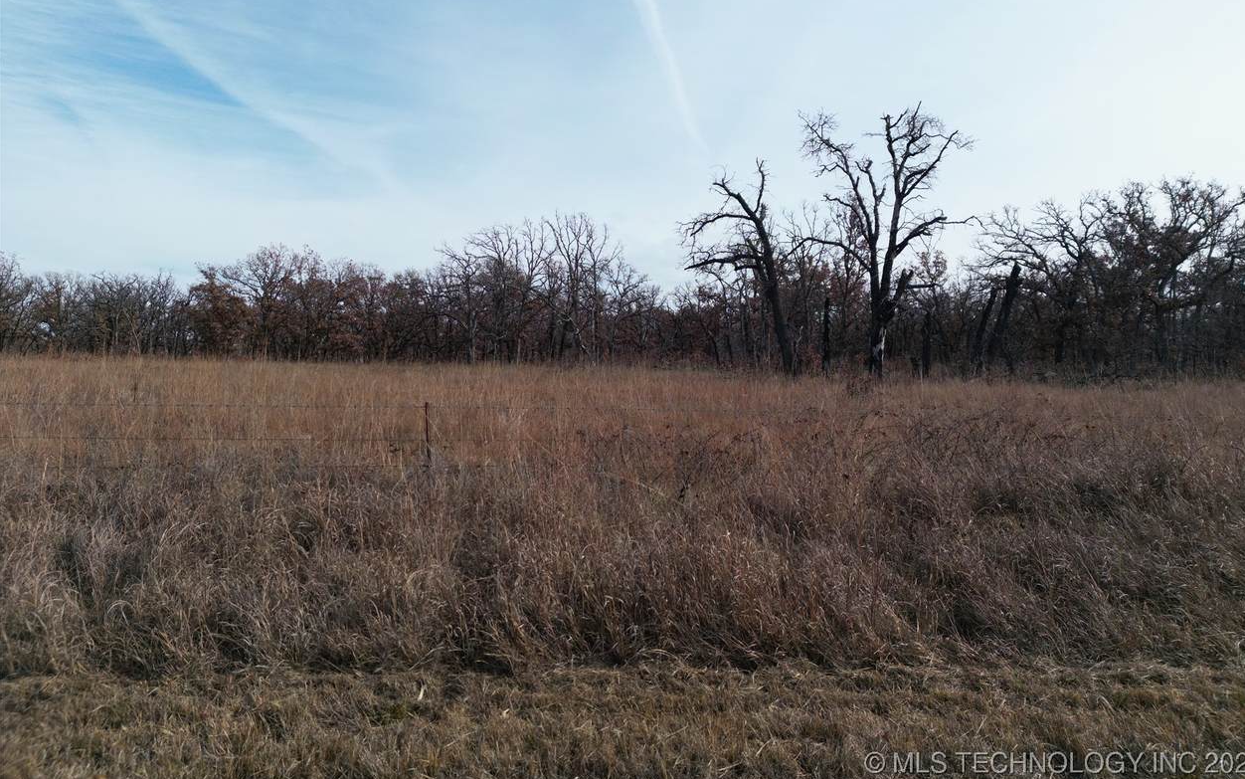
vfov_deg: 47.4
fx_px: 882
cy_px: 313
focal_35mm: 26
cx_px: 635
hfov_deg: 70.4
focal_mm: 6.72
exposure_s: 1/3000
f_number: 1.7
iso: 140
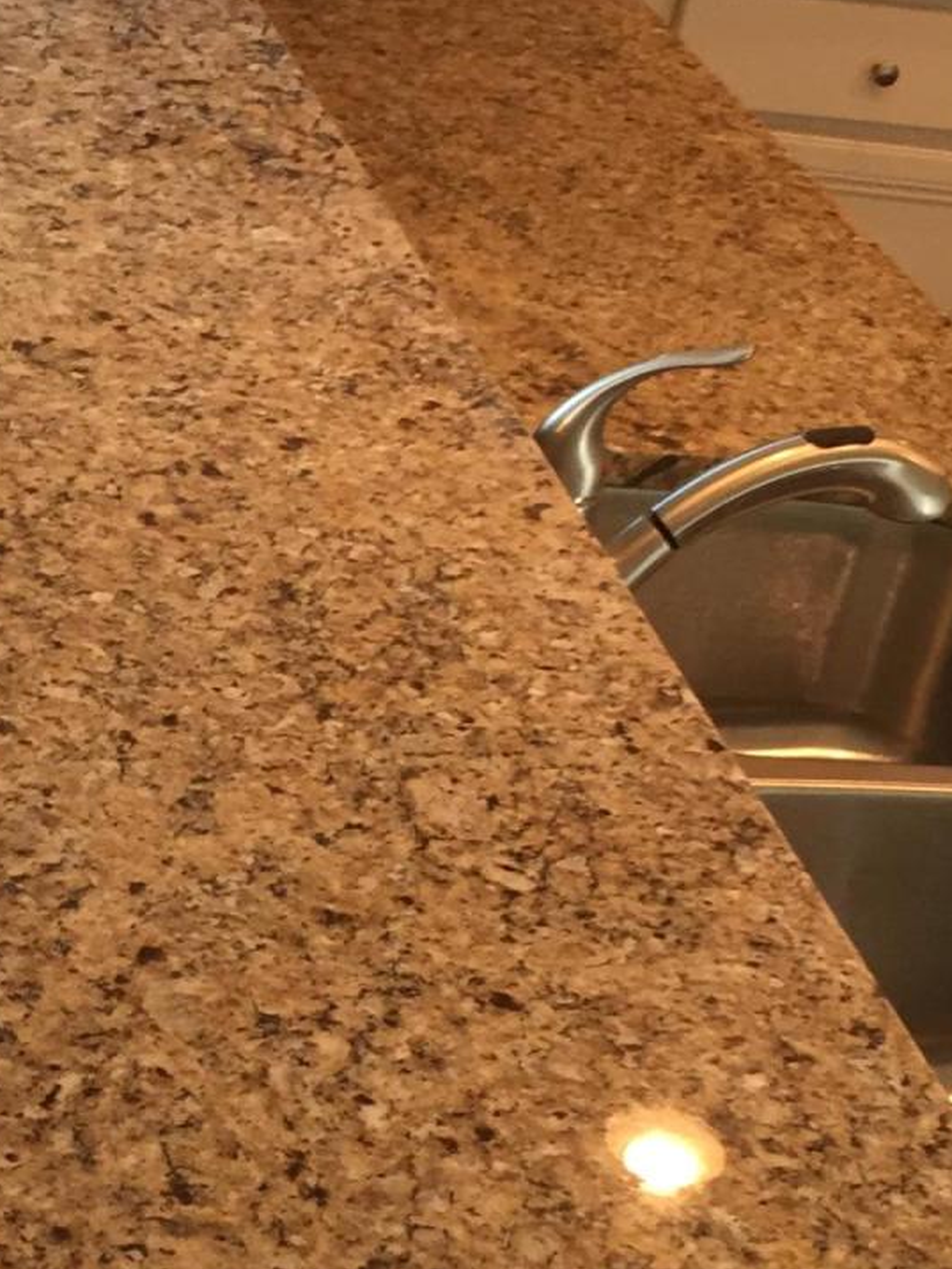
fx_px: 2970
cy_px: 858
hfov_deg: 18.0
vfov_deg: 24.0
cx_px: 170
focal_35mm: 81
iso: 64
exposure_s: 1/30
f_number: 2.2
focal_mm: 4.15
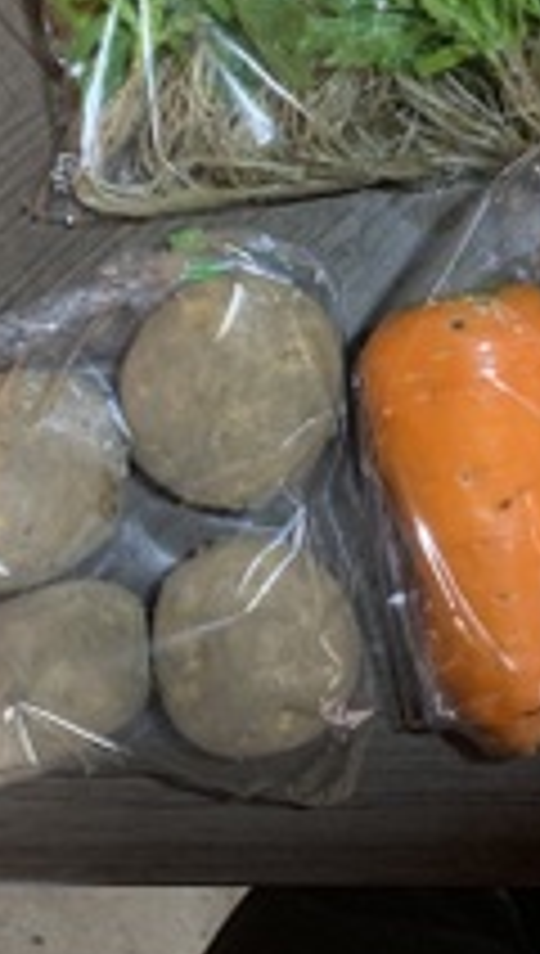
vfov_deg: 31.8
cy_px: 176
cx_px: 531
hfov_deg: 18.5
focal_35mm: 64
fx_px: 1621
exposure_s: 1/60
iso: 400
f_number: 1.8
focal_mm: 4.25
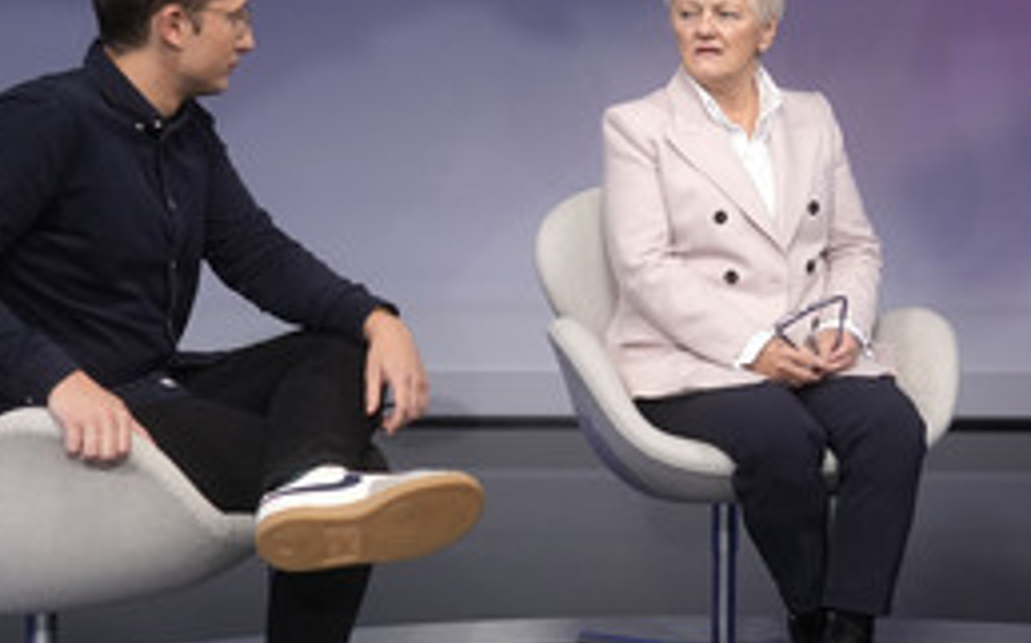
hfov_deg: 25.5
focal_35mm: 80
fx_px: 2247
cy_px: 260
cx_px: 777
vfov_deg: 16.3
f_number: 2.2
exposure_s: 1/250
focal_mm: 30
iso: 640
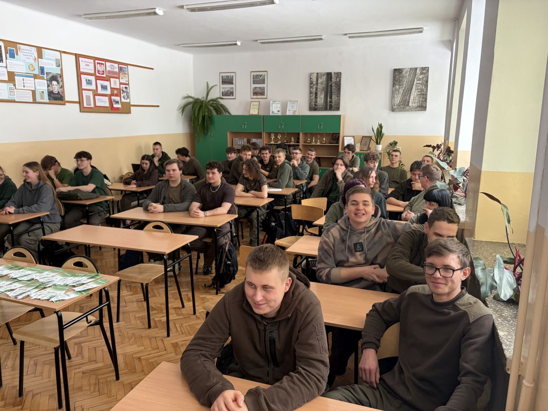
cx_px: 274
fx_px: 412
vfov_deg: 53.1
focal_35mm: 26
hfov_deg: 67.3
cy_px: 206
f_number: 1.6
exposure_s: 1/60
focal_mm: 5.96
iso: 160
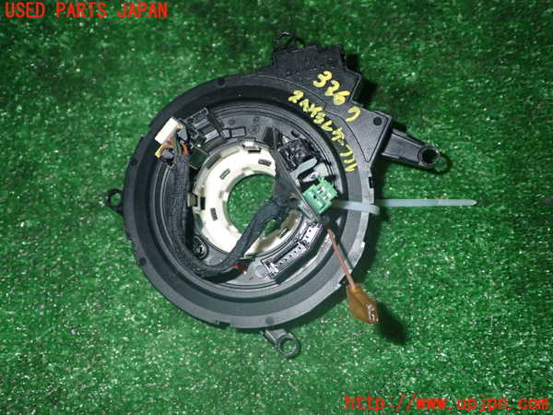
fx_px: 607
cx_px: 276
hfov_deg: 49.0
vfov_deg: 37.7
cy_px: 208
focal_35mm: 38
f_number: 8
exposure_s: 1/40
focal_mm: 6.83
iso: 400
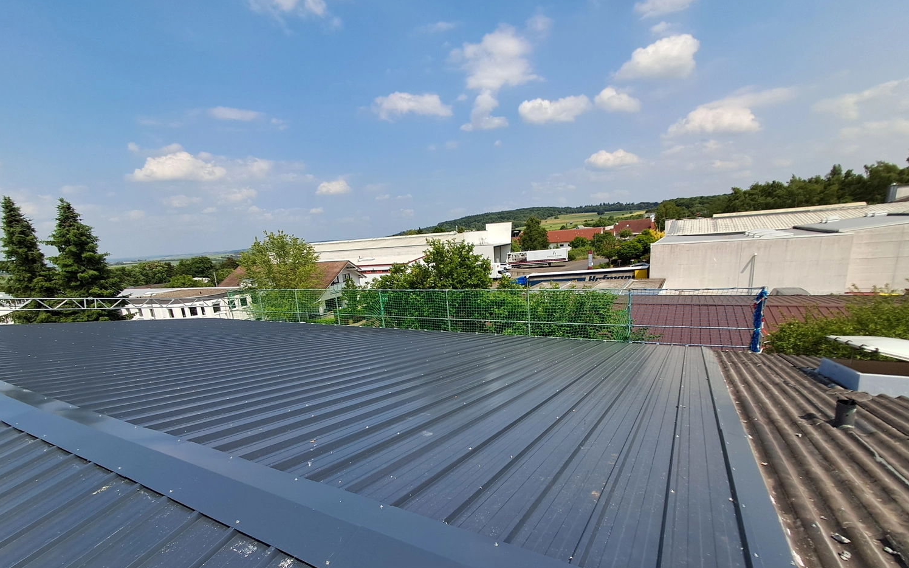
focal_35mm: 17
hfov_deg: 94.4
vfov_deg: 67.4
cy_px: 339
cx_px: 454
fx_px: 421
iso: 40
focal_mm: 1.64
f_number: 2.2
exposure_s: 1/1250
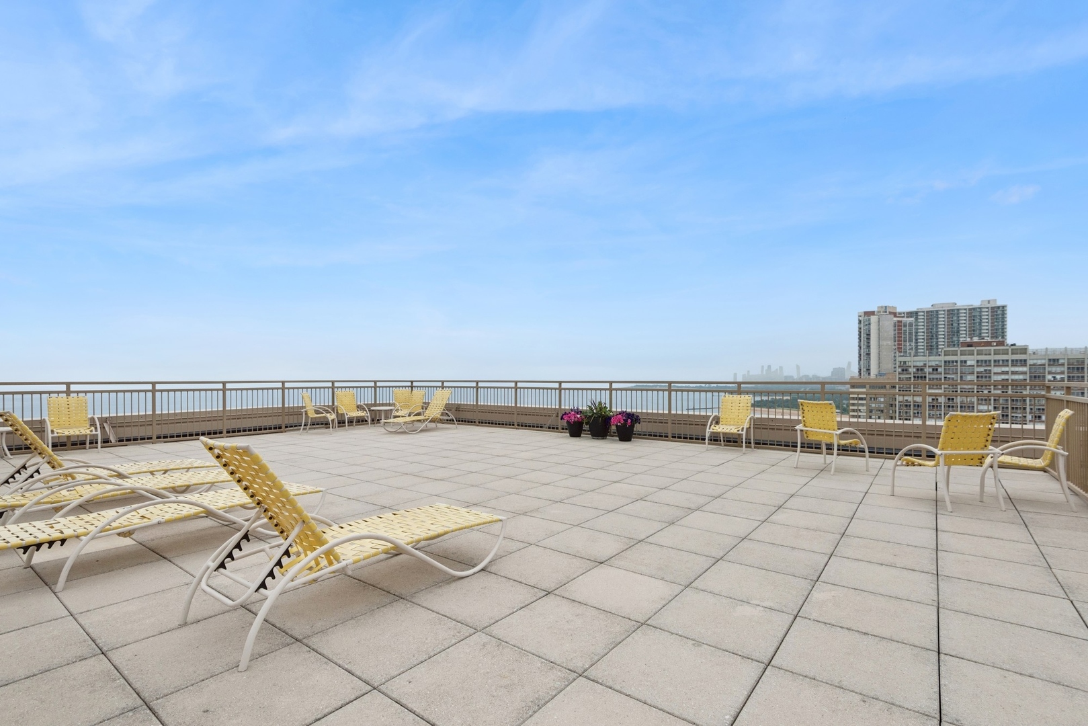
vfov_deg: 73.8
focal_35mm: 16
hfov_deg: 96.7
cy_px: 363
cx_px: 544
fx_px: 484
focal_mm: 16
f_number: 8
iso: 400
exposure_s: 1/2500
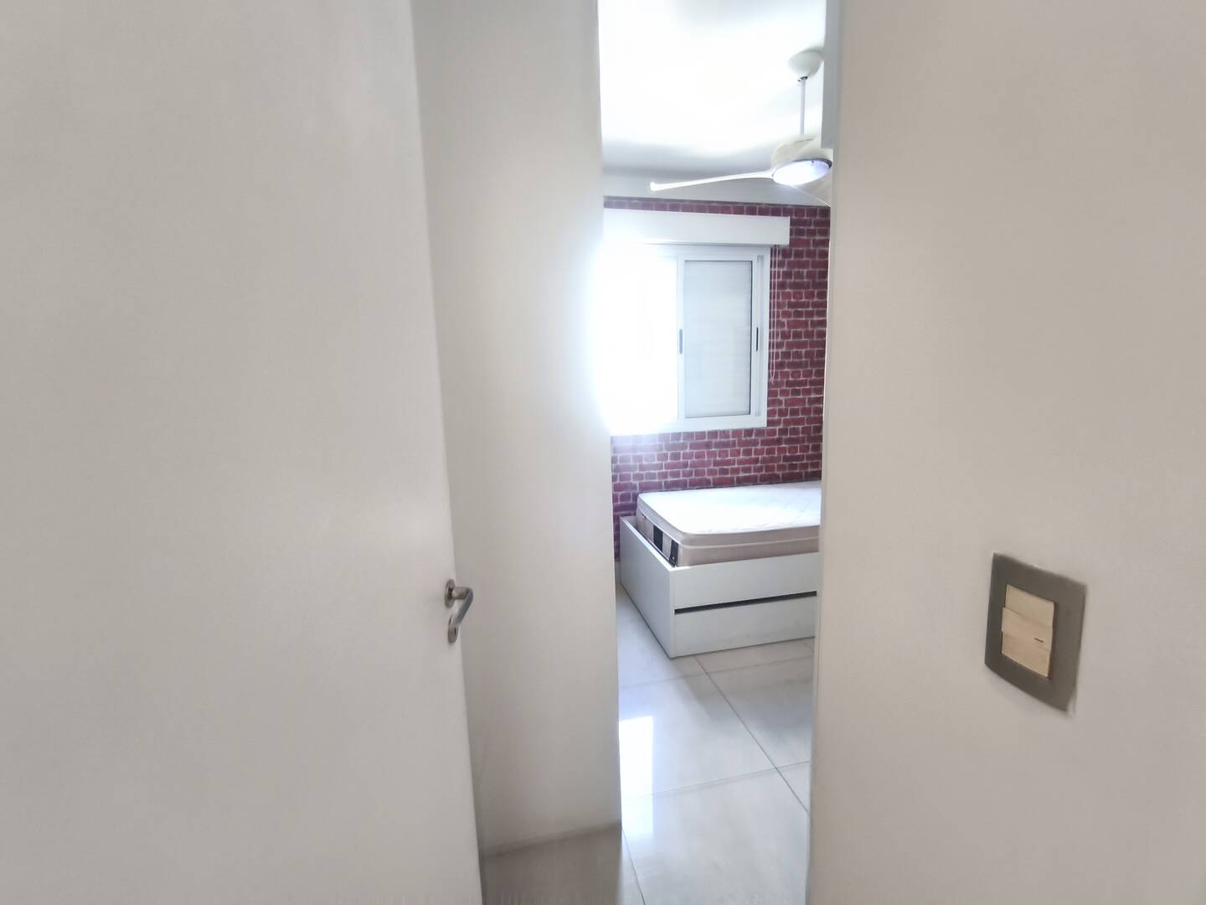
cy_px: 452
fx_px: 523
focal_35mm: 15
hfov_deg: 98.2
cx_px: 603
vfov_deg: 81.7
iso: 250
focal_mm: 1.91
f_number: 2.2
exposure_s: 1/30
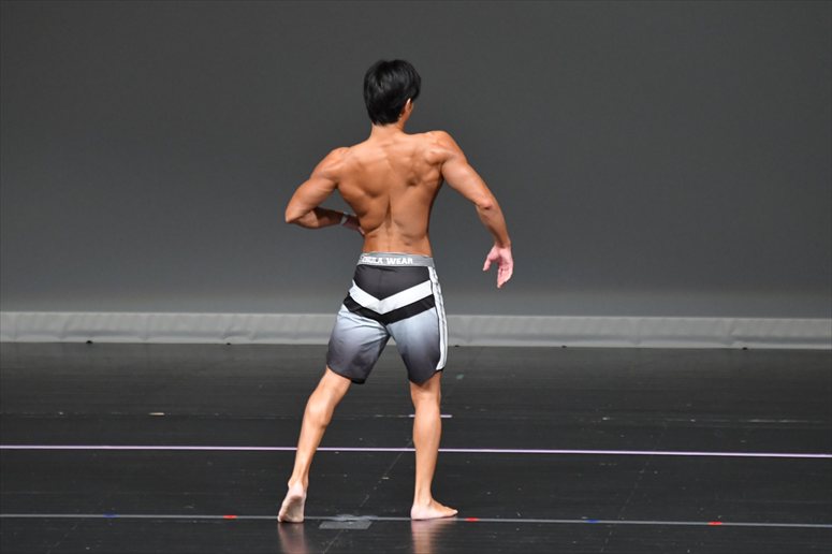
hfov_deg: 6.0
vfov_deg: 4.0
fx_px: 7970
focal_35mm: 345
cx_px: 416
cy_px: 277
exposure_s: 1/400
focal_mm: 230
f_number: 5.6
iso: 4000
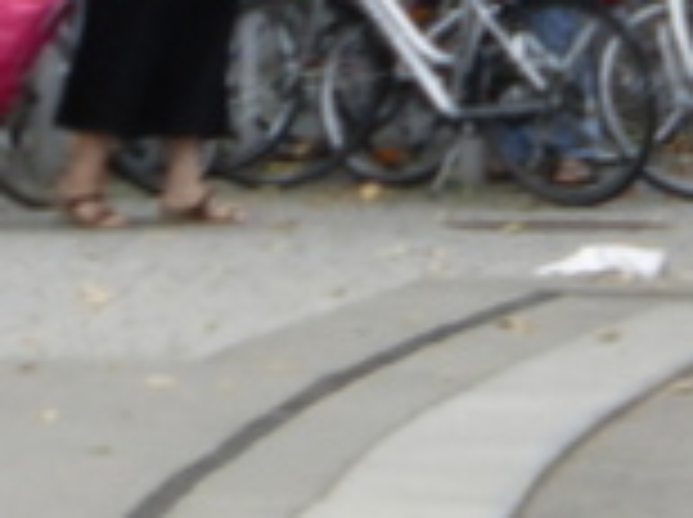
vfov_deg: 2.2
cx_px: 2070
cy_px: -577
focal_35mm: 676
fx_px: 13512
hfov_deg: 2.9
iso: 100
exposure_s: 1/125
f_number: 5.3
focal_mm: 17.1
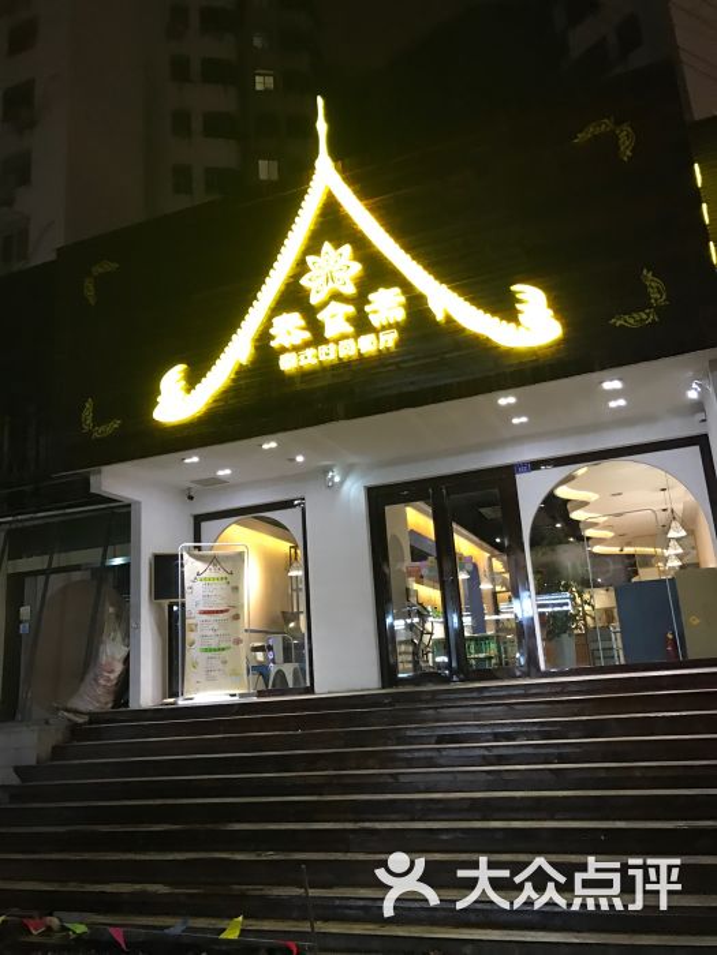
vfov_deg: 63.4
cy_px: 478
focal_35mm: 28
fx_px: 773
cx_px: 358
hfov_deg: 49.7
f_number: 1.8
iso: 100
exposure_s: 1/17
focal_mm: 3.99
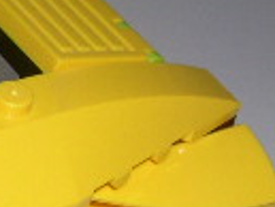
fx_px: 1495
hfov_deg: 9.4
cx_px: -371
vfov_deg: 7.9
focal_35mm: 188
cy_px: 173
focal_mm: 8
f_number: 7.6
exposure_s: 1/60
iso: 100
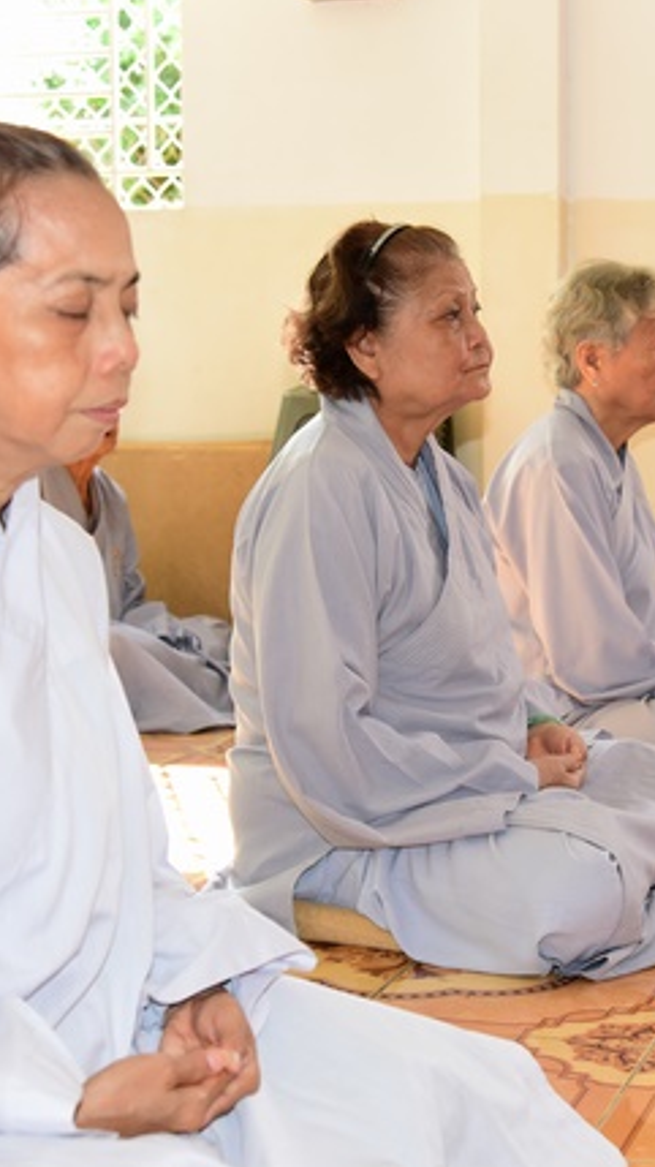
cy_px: 579
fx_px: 2256
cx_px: 394
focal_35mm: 73
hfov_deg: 16.5
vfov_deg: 29.0
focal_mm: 46
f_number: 5
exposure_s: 1/100
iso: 1000
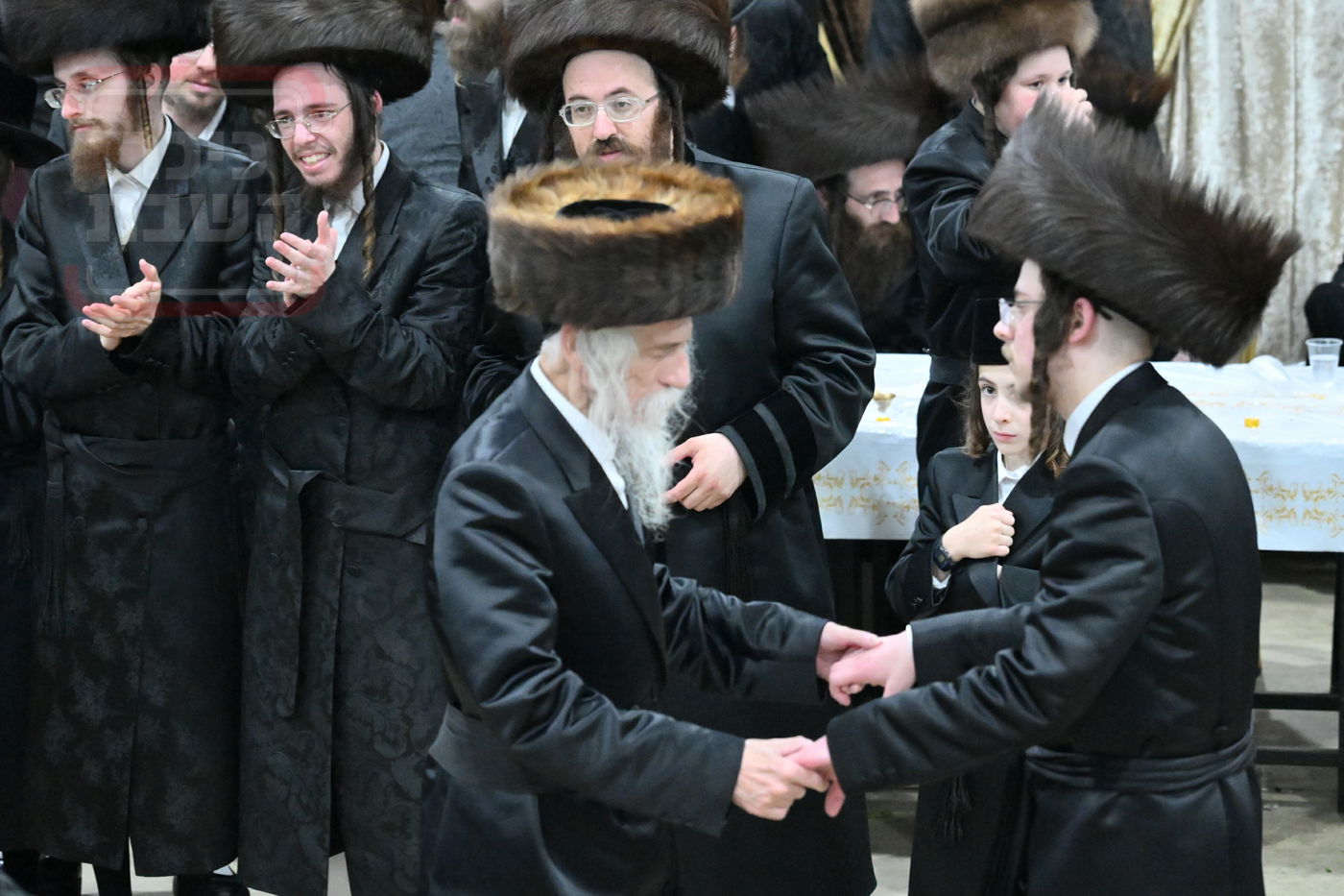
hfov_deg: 11.4
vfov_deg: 7.6
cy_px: 448
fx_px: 6719
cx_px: 672
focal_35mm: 180
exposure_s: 1/250
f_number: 4
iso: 5000
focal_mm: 120
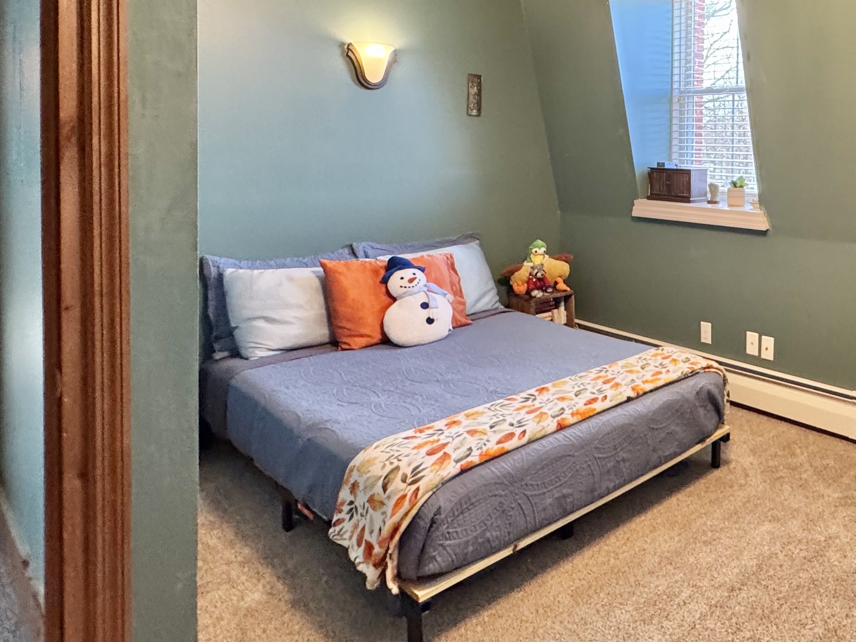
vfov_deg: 49.6
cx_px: 714
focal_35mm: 27
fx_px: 668
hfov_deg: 58.9
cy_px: 172
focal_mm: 2.22
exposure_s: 1/60
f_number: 2.2
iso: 400
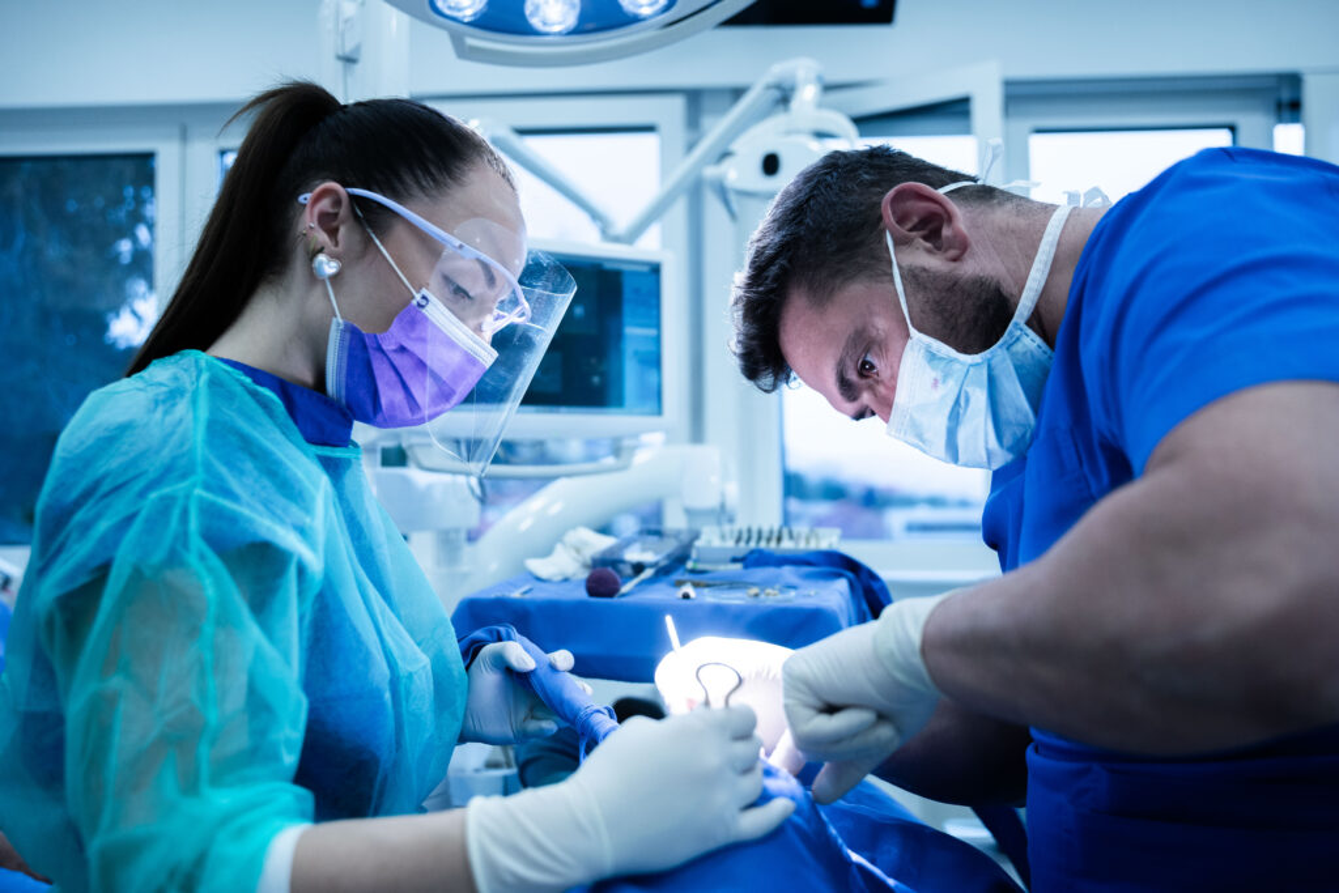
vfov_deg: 40.0
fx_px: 1228
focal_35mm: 33
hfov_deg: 57.2
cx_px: 670
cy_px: 446
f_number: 2.8
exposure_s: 1/500
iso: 640
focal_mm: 33
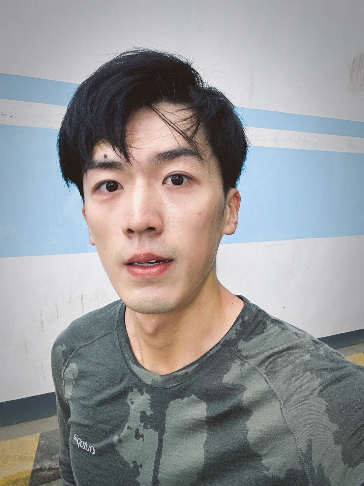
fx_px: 421
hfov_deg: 46.8
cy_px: 243
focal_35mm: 30
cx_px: 182
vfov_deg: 60.0
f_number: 1.9
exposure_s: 1/103
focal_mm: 2.69
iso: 80
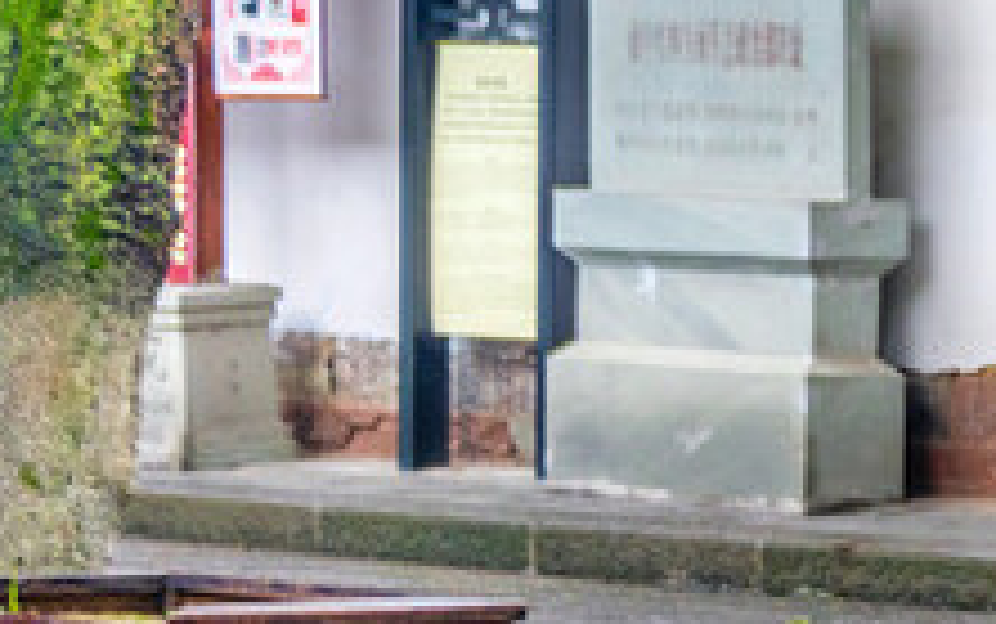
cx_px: 2638
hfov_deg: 5.8
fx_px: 9288
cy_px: -483
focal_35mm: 342
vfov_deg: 3.8
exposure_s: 1/50
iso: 400
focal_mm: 62
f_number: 4.8
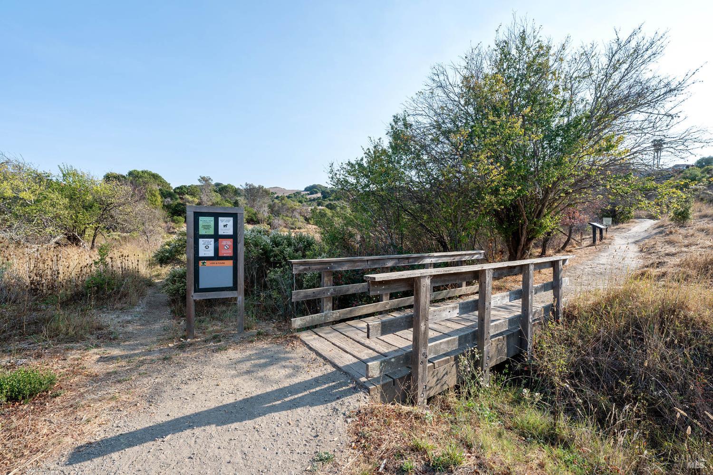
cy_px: 238
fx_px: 277
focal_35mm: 14
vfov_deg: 81.2
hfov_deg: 104.3
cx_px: 356
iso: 100
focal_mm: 14
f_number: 8
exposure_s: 1/160
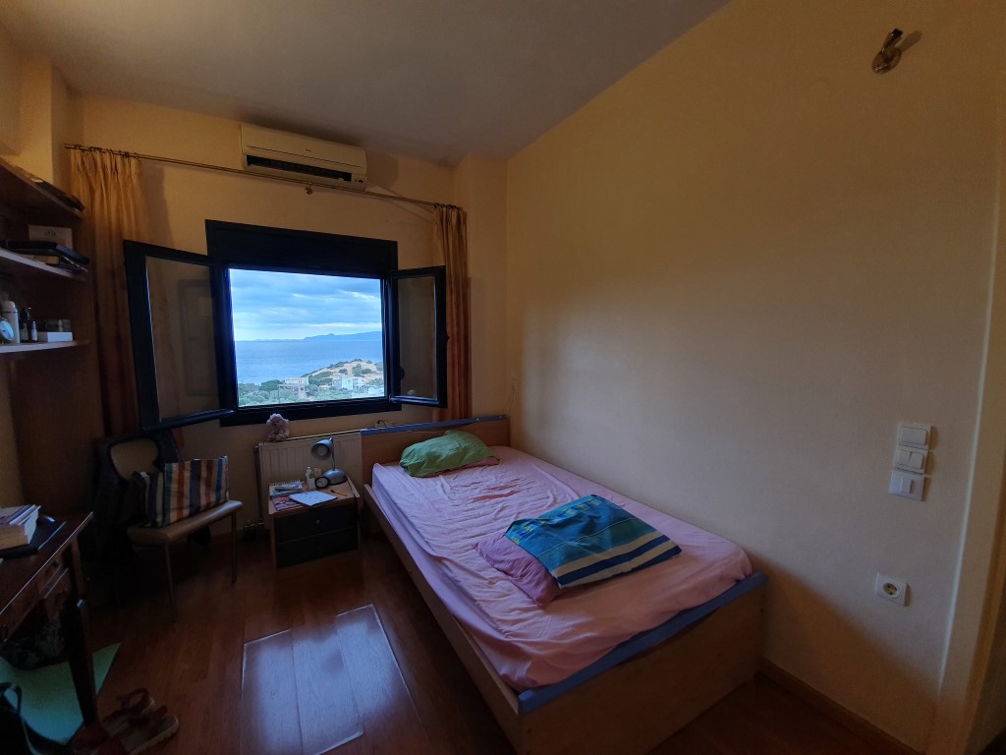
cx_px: 503
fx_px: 378
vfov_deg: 89.9
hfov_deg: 106.2
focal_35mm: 13
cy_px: 378
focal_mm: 1.8
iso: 64
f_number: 2.2
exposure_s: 1/50
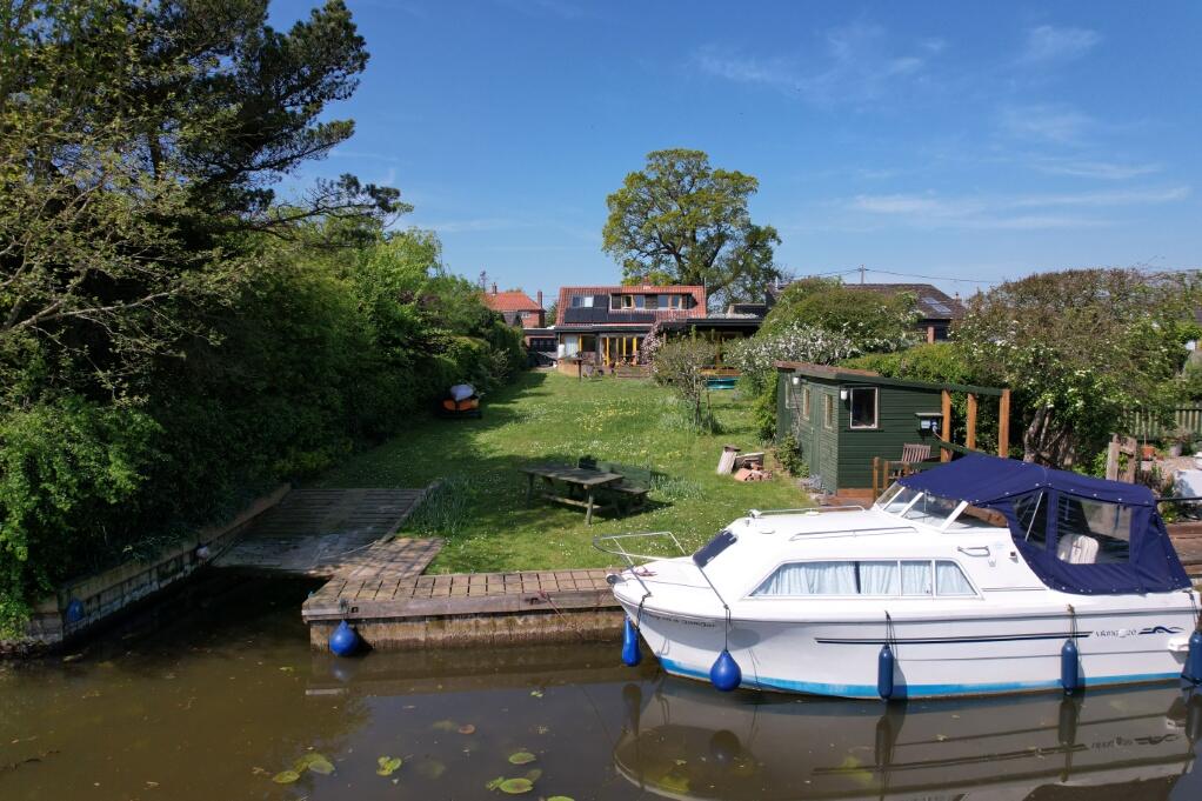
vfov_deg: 57.2
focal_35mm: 22
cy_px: 400
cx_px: 601
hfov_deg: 78.6
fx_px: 734
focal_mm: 8.38
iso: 100
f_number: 2.8
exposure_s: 1/125
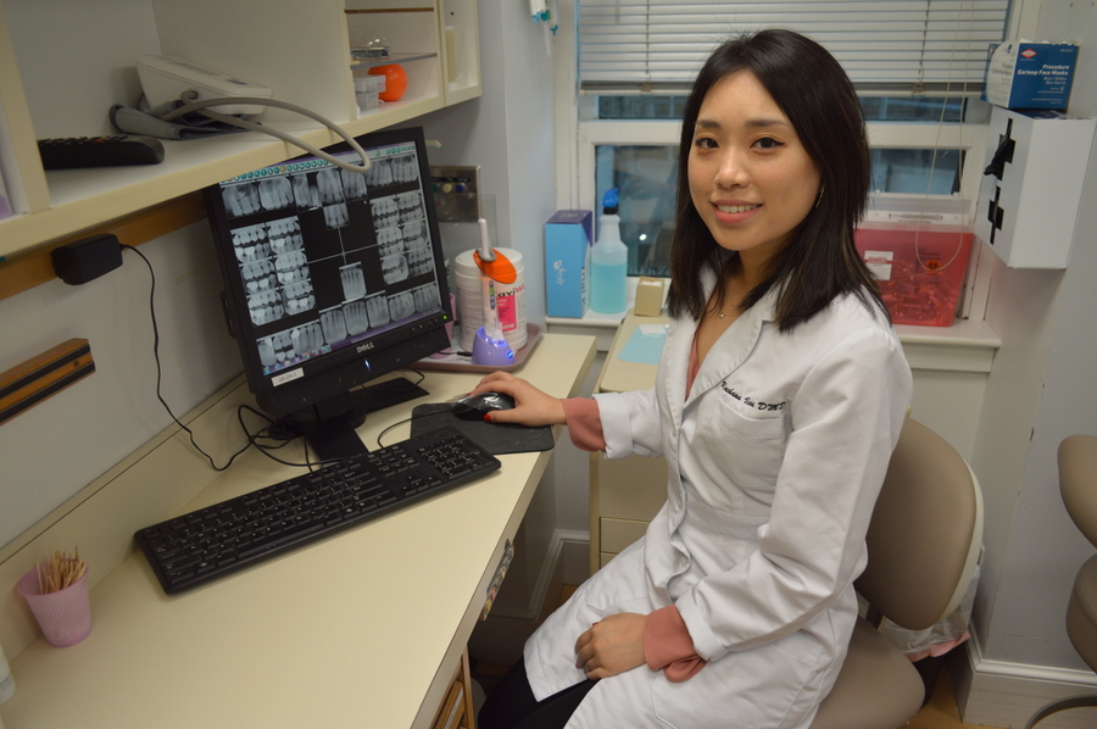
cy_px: 364
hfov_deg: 67.4
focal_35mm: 27
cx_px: 548
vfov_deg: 47.8
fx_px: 822
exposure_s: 1/60
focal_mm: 18
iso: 400
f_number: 3.5
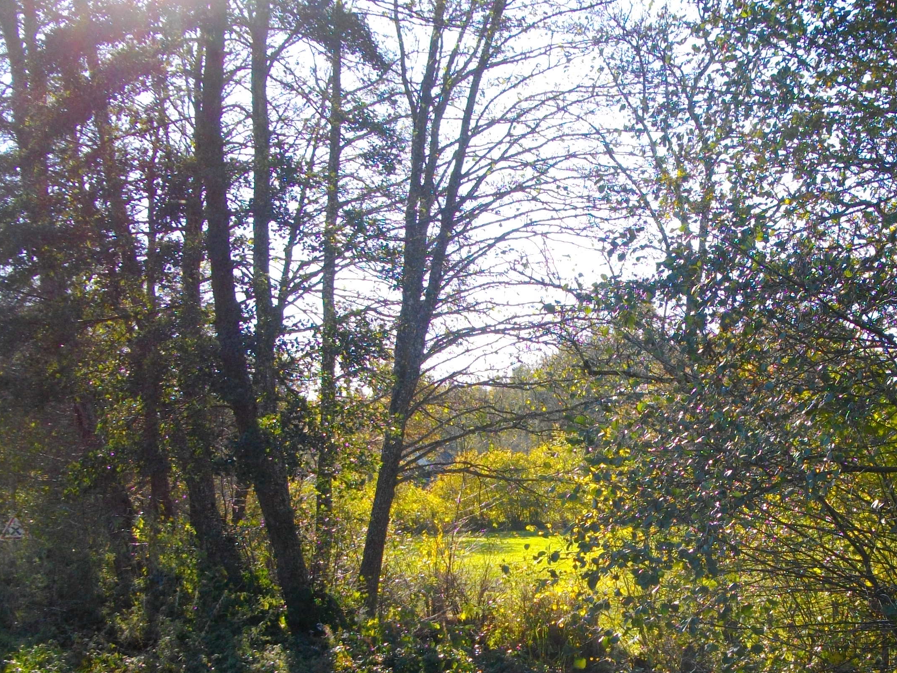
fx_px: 1373
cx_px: 622
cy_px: 540
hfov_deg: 35.7
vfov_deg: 27.0
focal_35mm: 53
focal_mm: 5.7
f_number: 2.9
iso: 100
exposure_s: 1/320
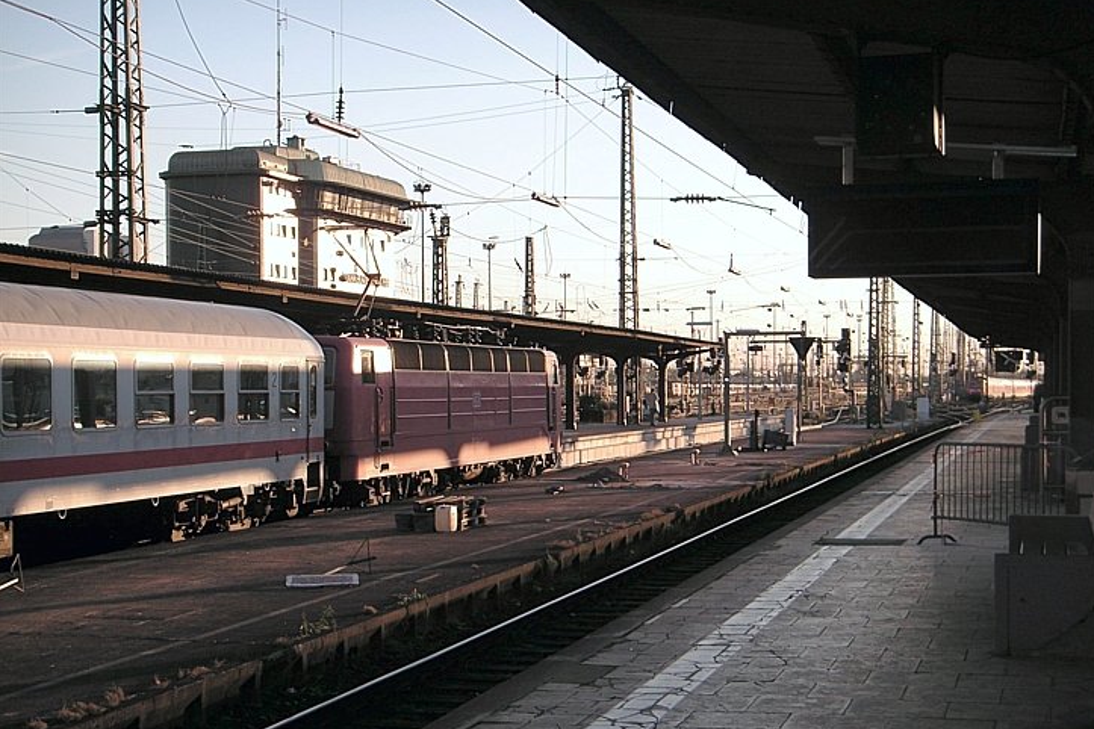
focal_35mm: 58
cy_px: 399
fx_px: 1762
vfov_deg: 23.4
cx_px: 553
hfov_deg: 34.5
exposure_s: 1/250
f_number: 3.7
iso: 50
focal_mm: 9.1
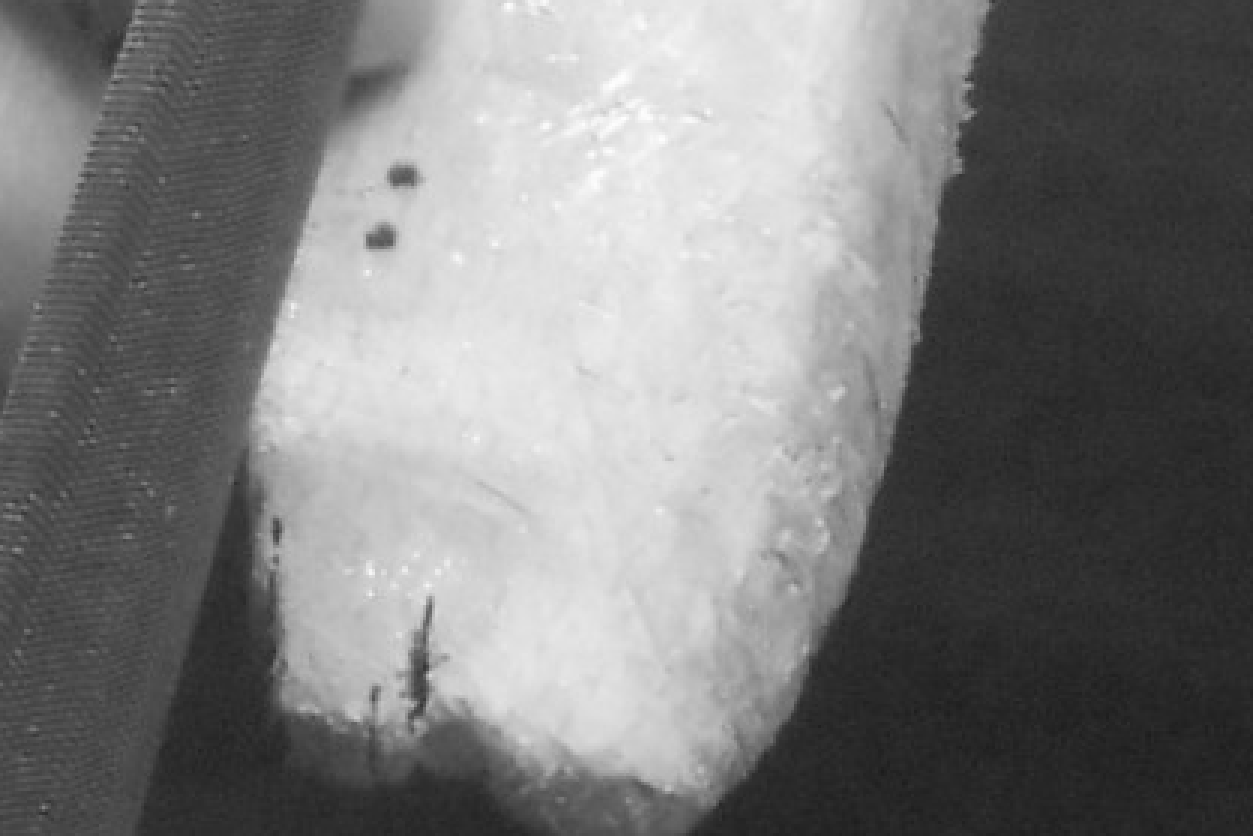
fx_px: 12777
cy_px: 461
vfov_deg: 3.7
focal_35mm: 367
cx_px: -213
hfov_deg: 5.6
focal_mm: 12.8
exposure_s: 1/40
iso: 800
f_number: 6
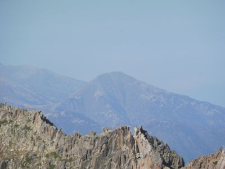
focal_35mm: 434
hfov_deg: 4.6
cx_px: 112
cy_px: 84
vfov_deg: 3.4
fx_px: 2821
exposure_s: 1/640
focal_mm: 77.4
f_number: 6.2
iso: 100
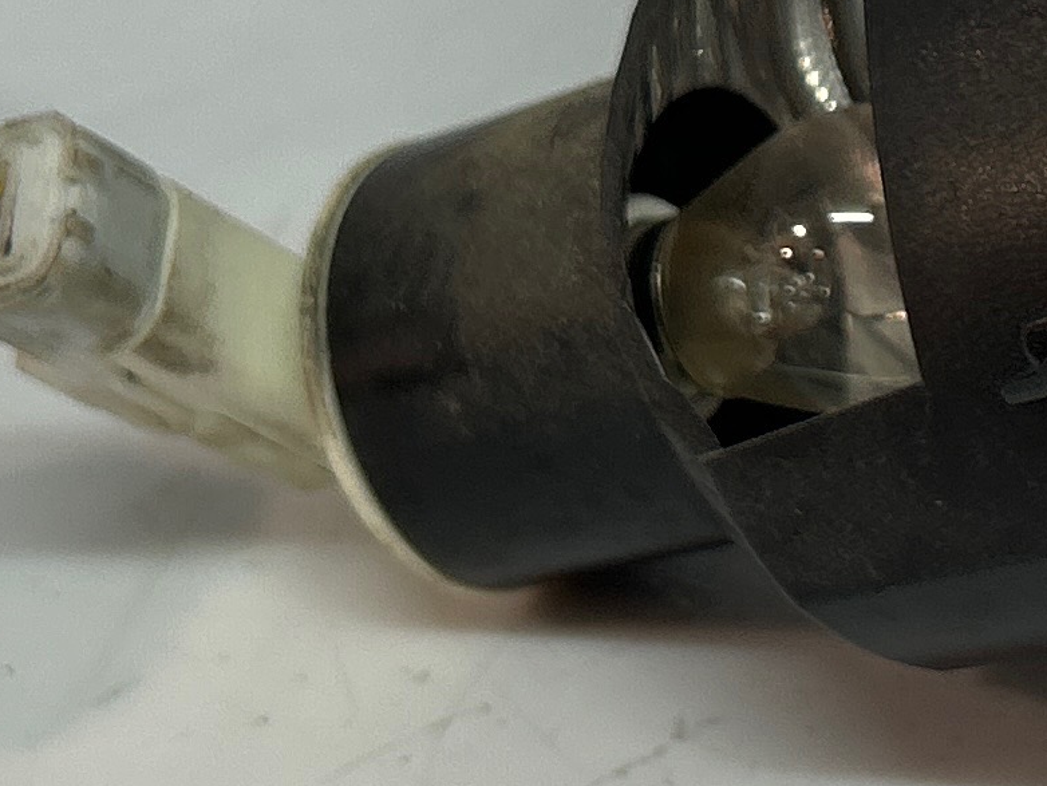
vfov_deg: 11.0
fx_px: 4054
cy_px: 50
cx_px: 1204
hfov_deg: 14.3
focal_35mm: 134
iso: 50
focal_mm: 5.7
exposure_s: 1/100
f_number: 1.5
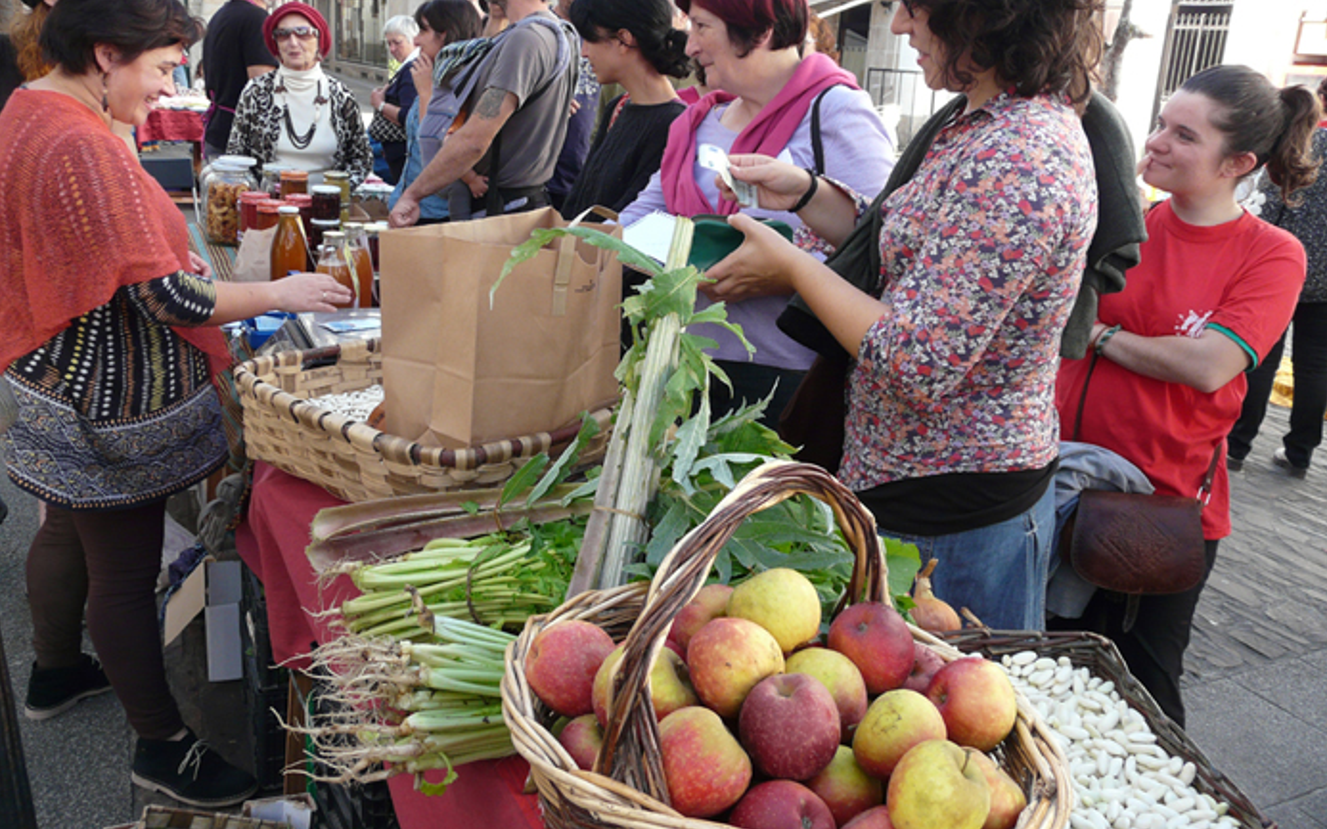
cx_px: 659
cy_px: 363
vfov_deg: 41.8
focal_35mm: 30
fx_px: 1085
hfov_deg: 62.9
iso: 100
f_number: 3.2
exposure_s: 1/100
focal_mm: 4.6
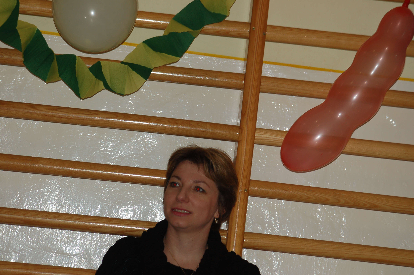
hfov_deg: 13.7
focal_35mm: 150
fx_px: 1723
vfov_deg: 9.1
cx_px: 207
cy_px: 138
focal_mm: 100
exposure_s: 1/125
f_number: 5.6
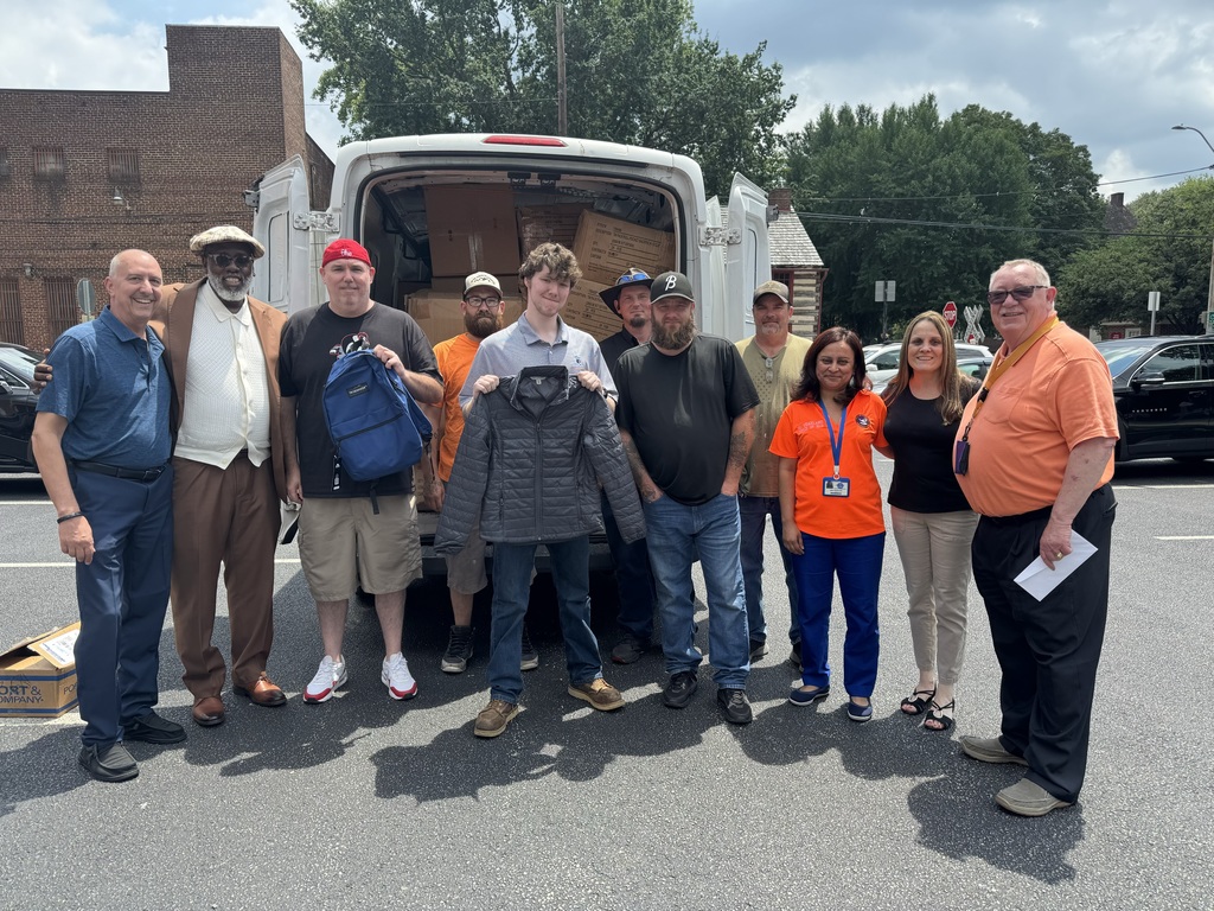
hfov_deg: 71.6
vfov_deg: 56.8
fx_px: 842
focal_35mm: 24
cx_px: 607
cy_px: 456
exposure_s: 1/1869
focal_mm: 6.76
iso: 80
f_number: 1.78
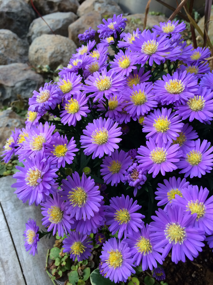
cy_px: 142
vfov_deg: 60.0
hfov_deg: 46.8
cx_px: 106
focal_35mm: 30
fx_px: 246
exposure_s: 1/30
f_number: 2.2
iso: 50
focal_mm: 4.12
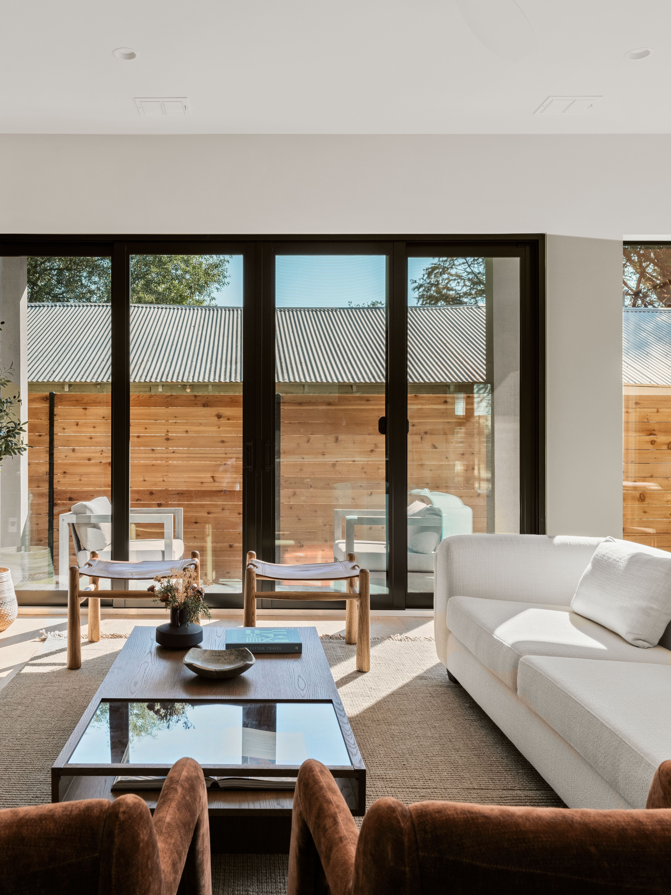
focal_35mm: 30
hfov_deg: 46.4
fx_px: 775
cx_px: 250
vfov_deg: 60.0
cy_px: 451
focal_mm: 27.4
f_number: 13
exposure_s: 1/6
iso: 320
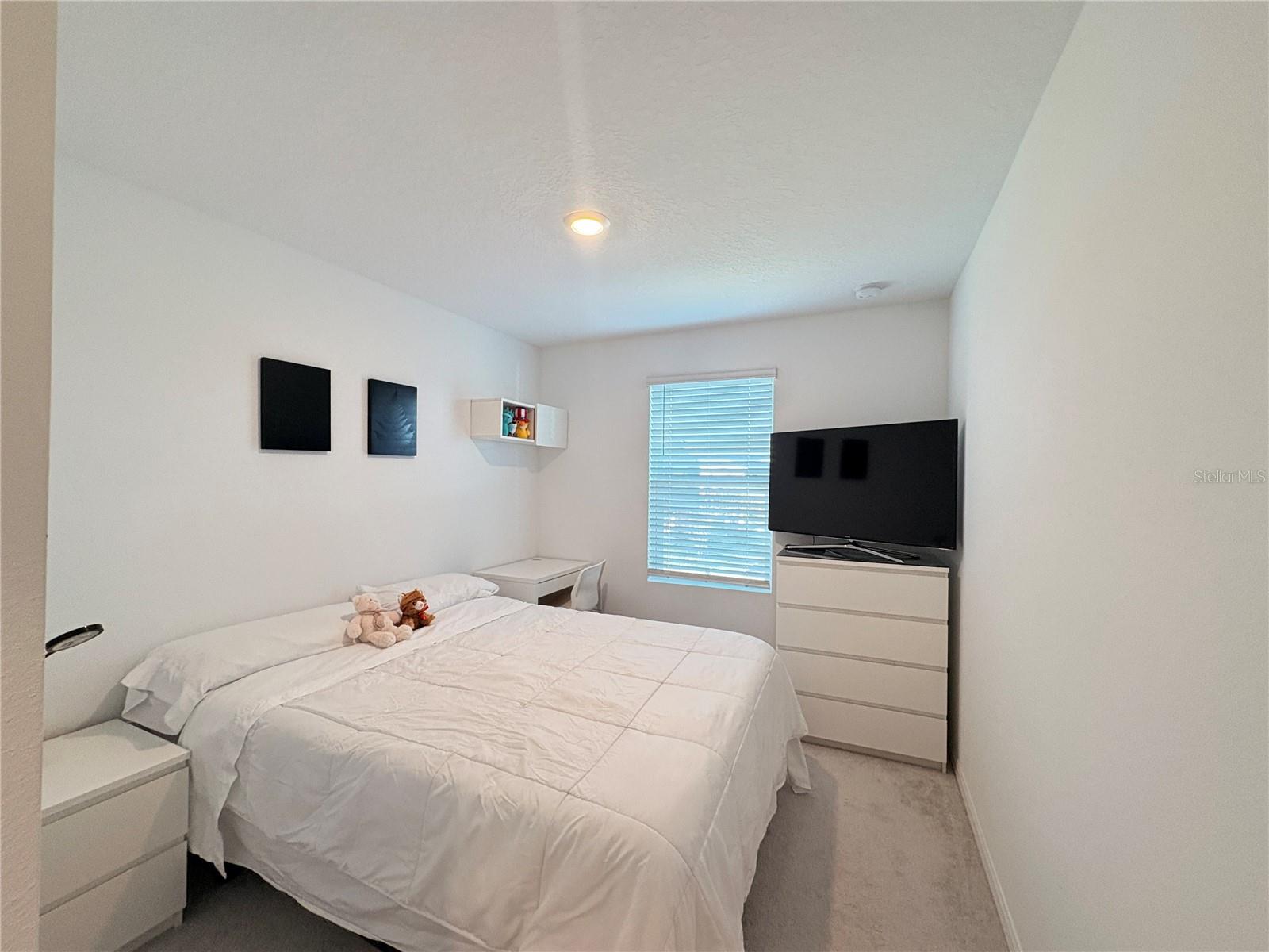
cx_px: 634
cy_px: 476
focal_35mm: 14
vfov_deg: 85.7
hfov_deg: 102.1
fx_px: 513
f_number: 2.2
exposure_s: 1/120
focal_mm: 2.22
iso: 400
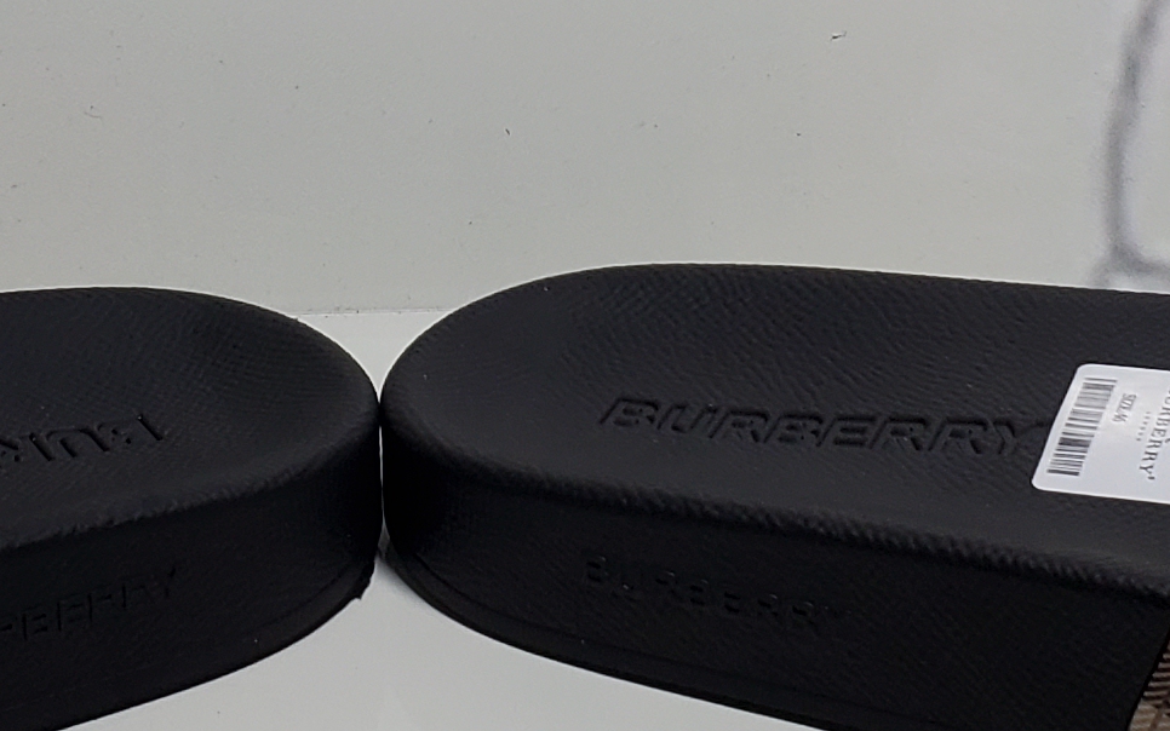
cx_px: 337
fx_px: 3667
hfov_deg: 18.0
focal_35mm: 115
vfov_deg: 11.2
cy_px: -165
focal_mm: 4.3
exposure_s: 1/434
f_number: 1.5
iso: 50
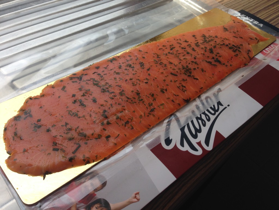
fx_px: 266
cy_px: 105
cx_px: 140
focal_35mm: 33
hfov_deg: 55.4
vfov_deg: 42.9
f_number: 2.4
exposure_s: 1/396
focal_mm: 4.12
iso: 50
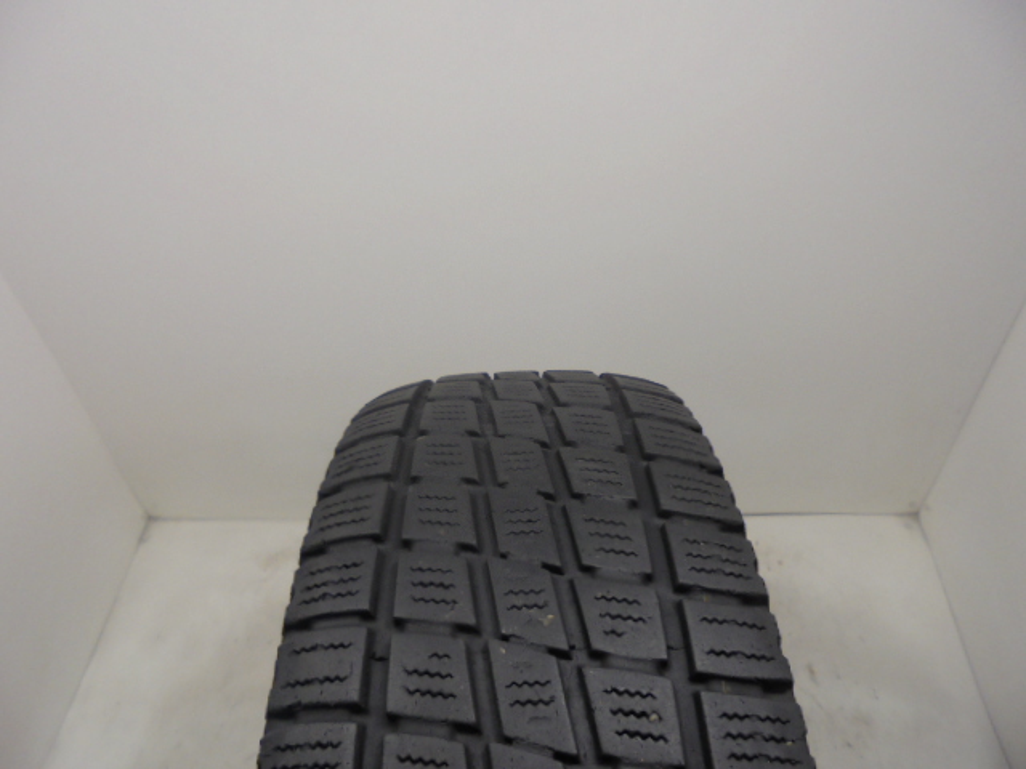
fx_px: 771
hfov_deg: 67.3
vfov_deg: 53.1
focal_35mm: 26
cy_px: 384
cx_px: 513
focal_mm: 4.6
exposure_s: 1/30
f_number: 3.5
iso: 100
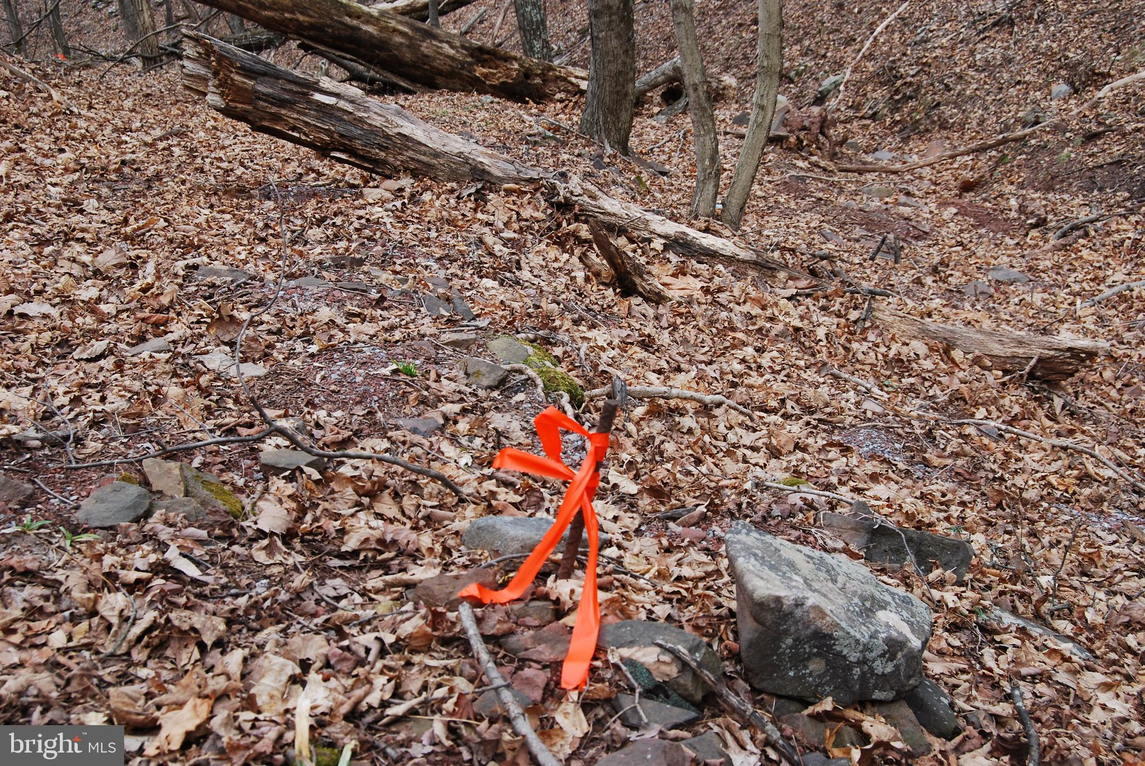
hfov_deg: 46.4
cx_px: 572
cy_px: 383
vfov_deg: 32.0
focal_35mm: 42
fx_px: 1337
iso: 200
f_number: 8
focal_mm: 28
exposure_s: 1/80
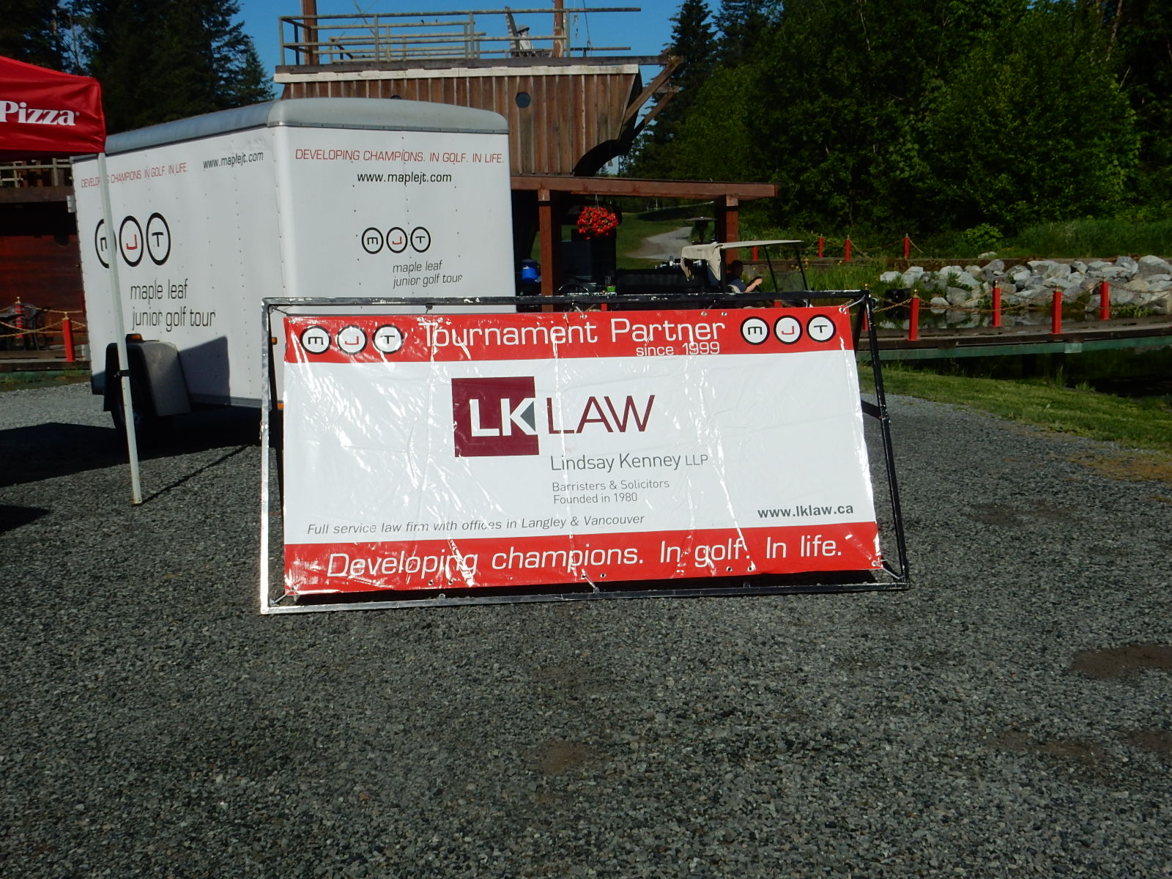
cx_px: 586
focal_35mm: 43
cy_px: 440
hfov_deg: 43.9
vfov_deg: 33.6
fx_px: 1456
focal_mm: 7.6
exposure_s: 1/2000
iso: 125
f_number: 5
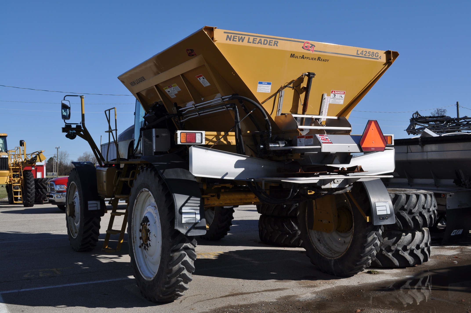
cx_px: 236
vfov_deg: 34.1
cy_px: 156
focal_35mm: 39
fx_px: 510
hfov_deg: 49.6
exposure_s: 1/400
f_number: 10
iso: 200
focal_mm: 26
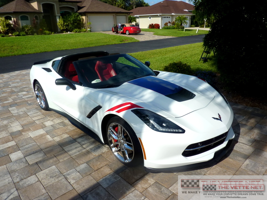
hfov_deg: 69.4
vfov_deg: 54.9
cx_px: 134
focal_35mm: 25
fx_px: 193
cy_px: 100
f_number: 5.6
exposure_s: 1/500
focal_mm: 4.1
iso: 80
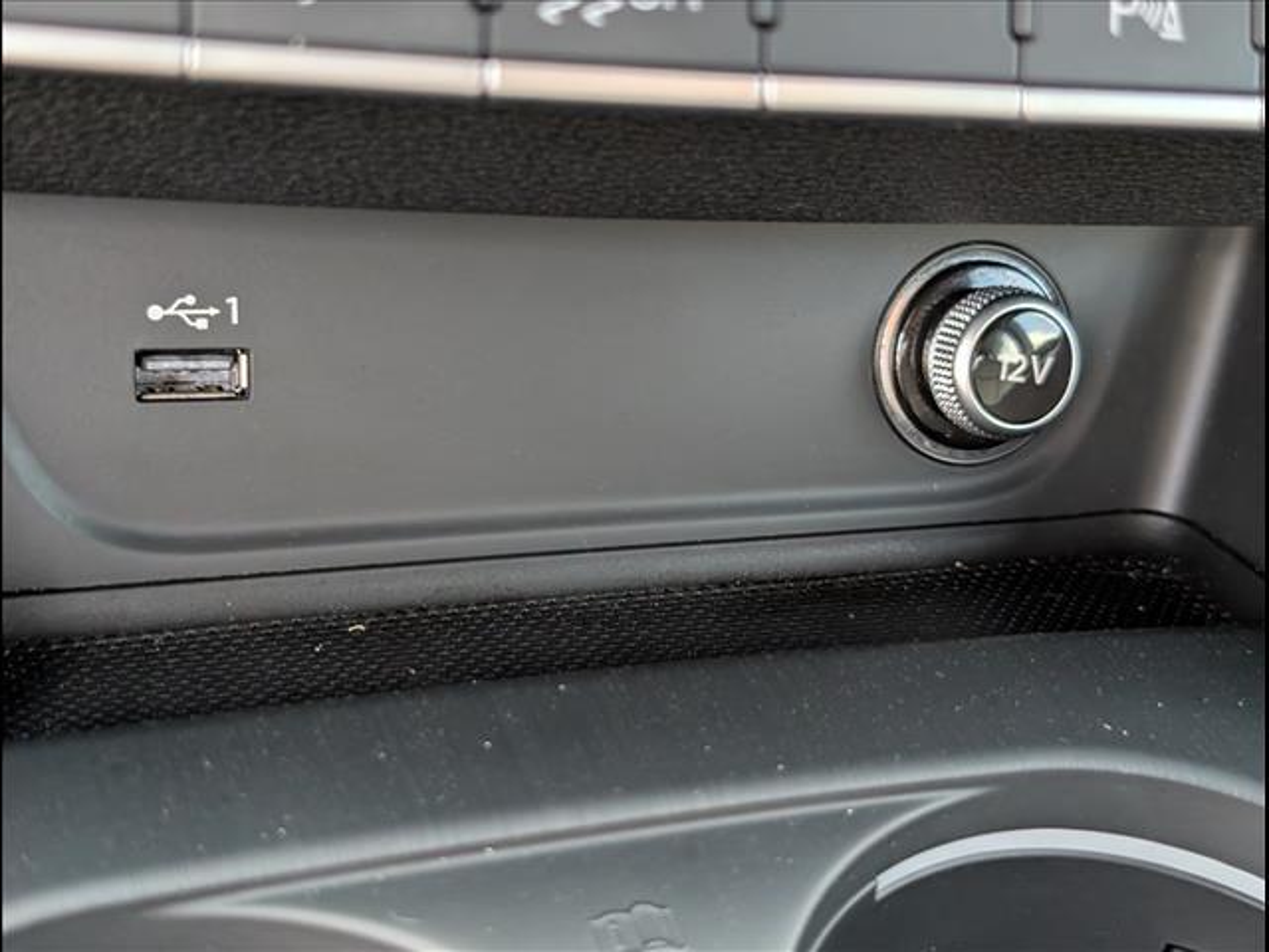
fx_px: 1796
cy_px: 476
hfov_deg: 38.9
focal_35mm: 49
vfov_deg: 29.7
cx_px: 634
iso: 525
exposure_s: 1/101
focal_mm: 6.9
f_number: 1.68
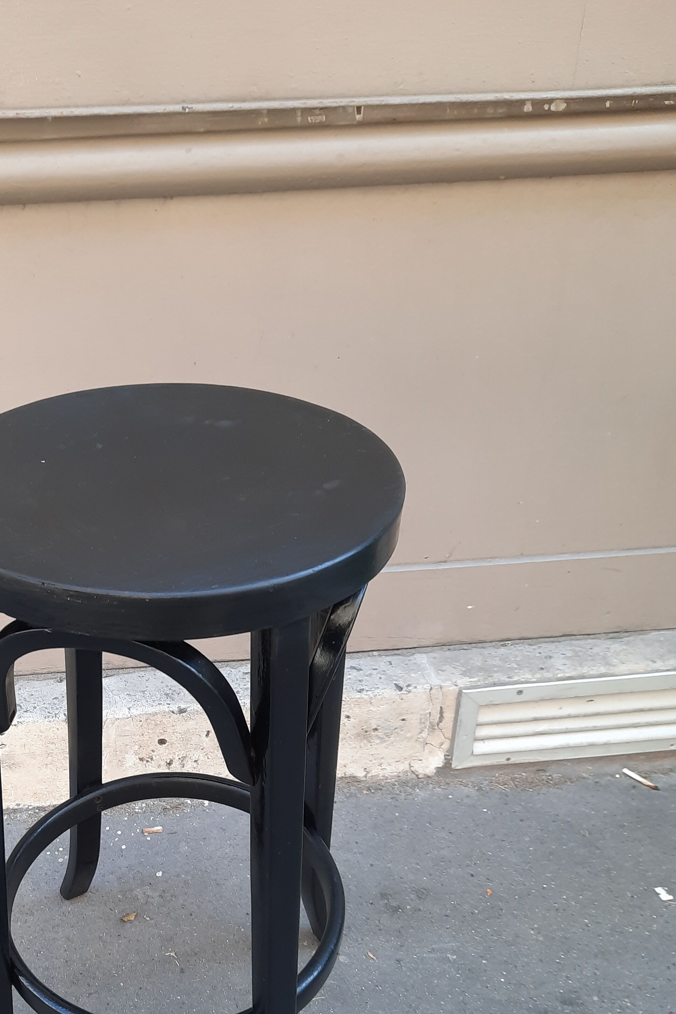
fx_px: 1014
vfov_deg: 51.9
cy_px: 697
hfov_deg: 35.9
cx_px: 161
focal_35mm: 36
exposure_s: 1/100
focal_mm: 4.6
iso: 50
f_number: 2
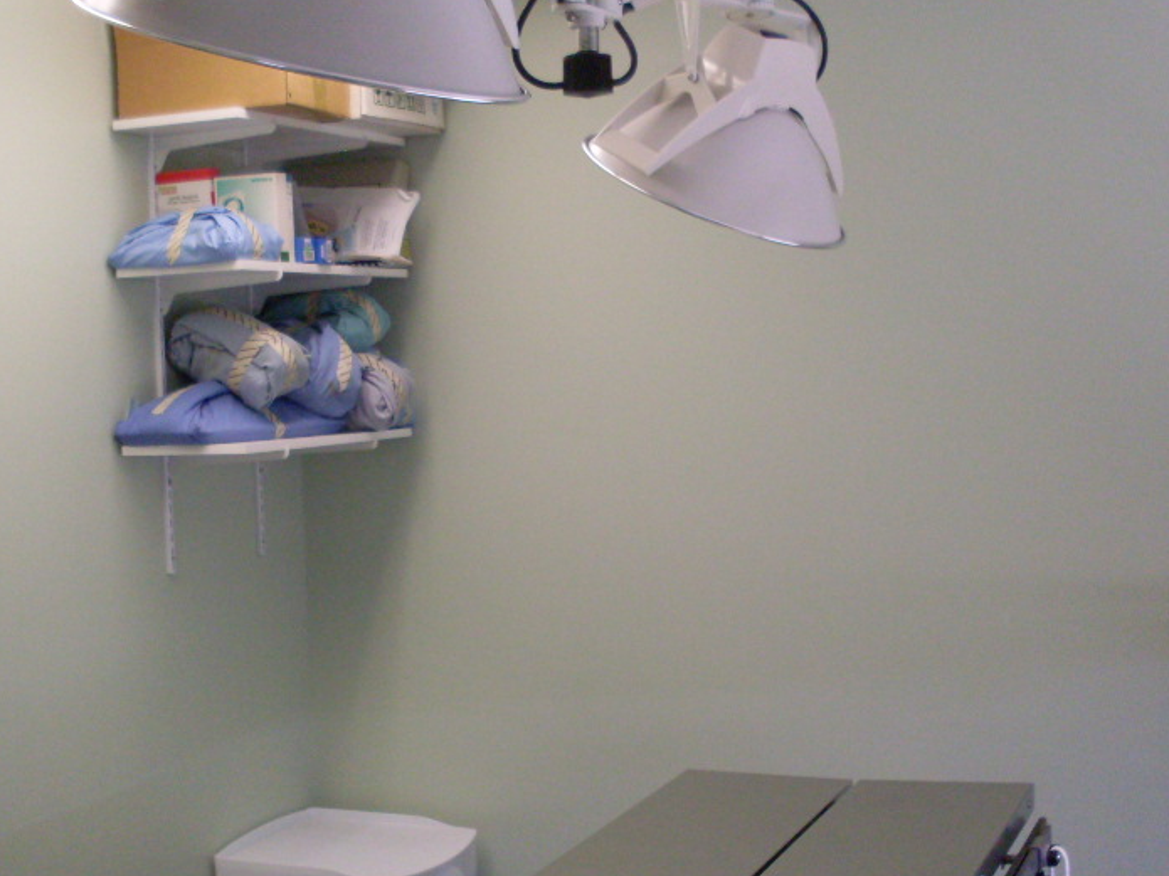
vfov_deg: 26.0
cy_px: 530
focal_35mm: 56
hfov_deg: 34.4
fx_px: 1891
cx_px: 577
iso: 160
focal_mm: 6.3
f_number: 2.8
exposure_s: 1/45
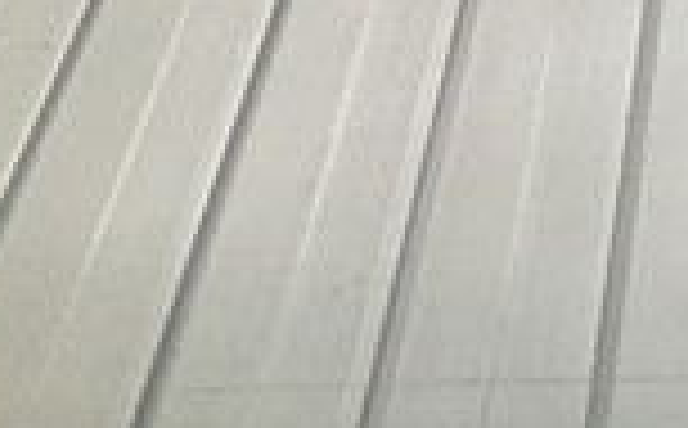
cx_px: 1016
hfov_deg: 15.1
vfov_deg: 9.1
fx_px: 2414
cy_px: -595
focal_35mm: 129
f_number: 2.2
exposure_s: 1/30
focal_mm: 4.15
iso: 200
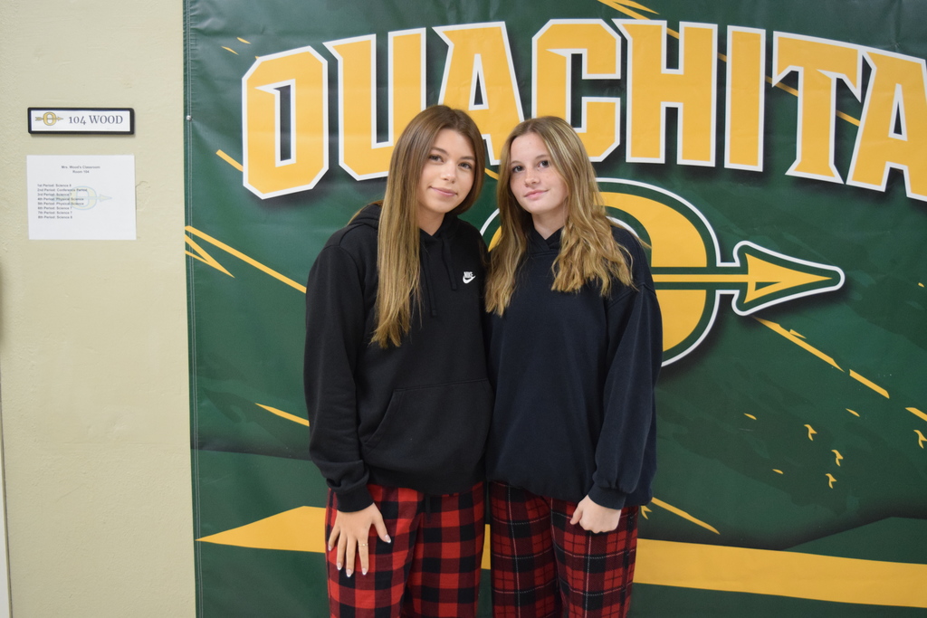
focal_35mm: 42
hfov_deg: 46.4
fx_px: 1082
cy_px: 309
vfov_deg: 31.9
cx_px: 464
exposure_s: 1/60
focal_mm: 28
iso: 2200
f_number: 4.2
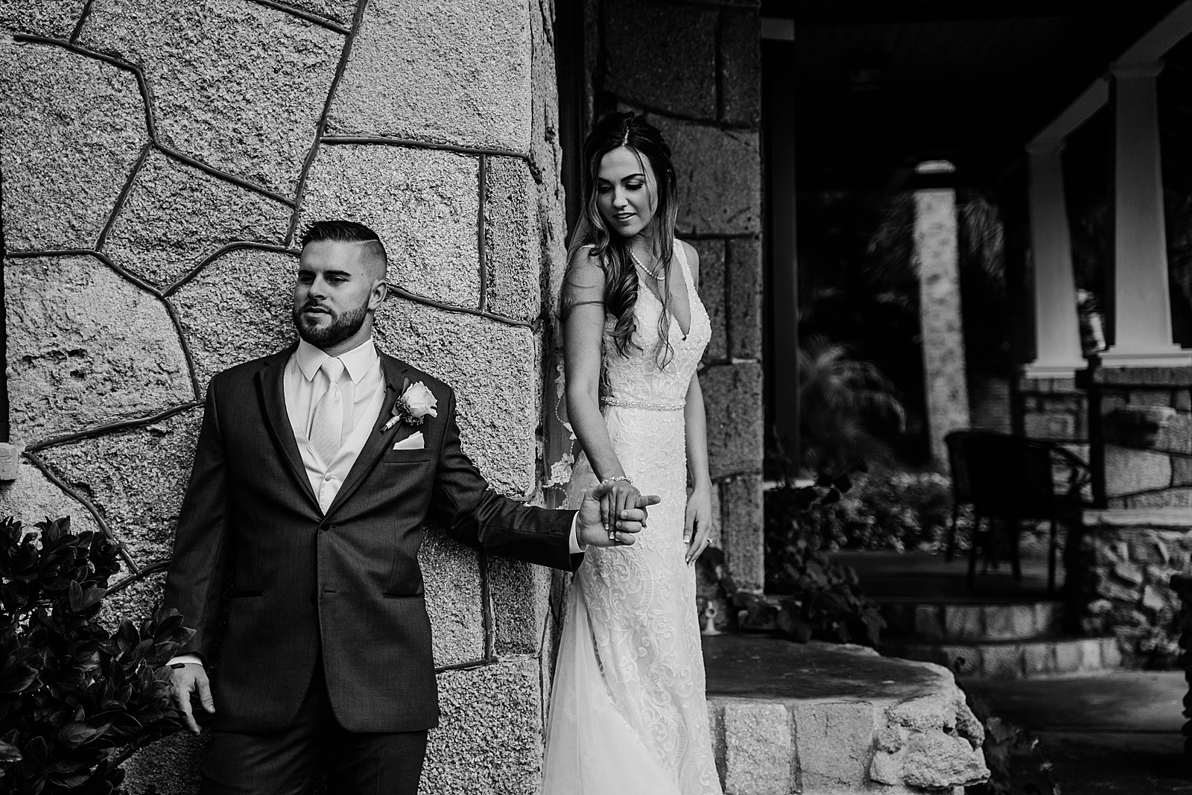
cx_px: 596
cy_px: 398
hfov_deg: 31.0
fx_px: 2152
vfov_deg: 20.9
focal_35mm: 65
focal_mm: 65
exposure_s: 1/320
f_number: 2.8
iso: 400
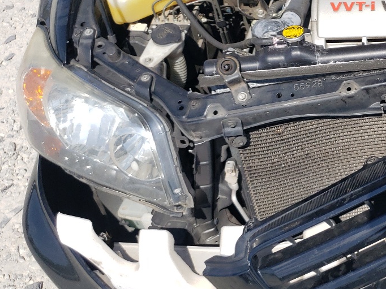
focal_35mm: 61
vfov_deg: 24.0
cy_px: 119
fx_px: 680
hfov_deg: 28.5
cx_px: 432
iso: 50
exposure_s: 1/3333
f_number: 1.5
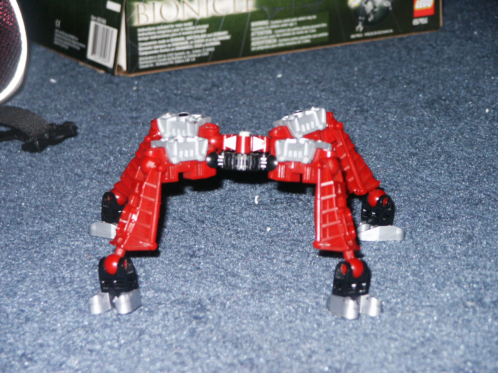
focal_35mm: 139
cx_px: 249
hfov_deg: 14.2
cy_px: 186
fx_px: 2000
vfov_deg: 10.7
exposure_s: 1/125
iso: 200
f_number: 3.6
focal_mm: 28.23
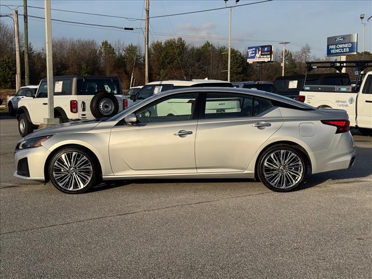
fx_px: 516
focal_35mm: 48
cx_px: 186
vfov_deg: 30.3
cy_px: 140
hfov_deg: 39.7
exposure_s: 1/6410
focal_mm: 6.76
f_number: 1.78
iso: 64
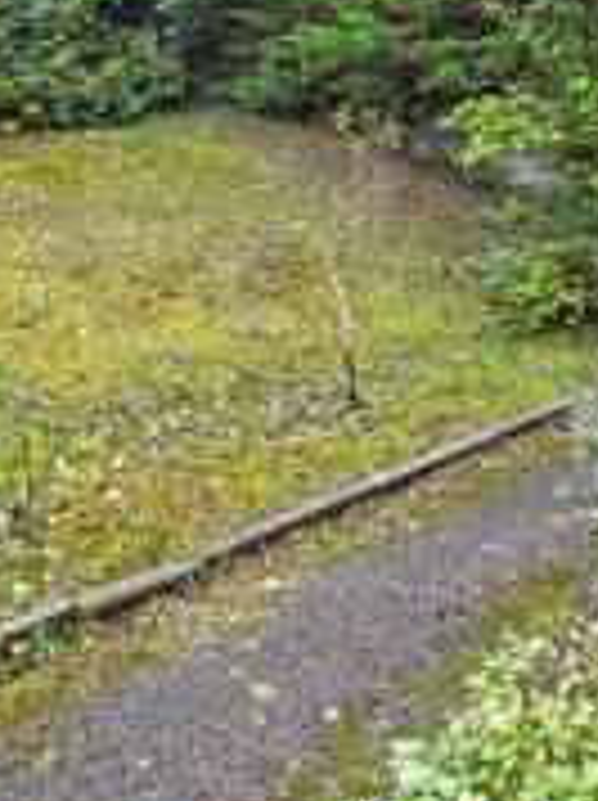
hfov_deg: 39.5
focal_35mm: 36
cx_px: 256
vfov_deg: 48.1
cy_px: 142
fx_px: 831
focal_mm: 14
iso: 400
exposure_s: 1/30
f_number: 8
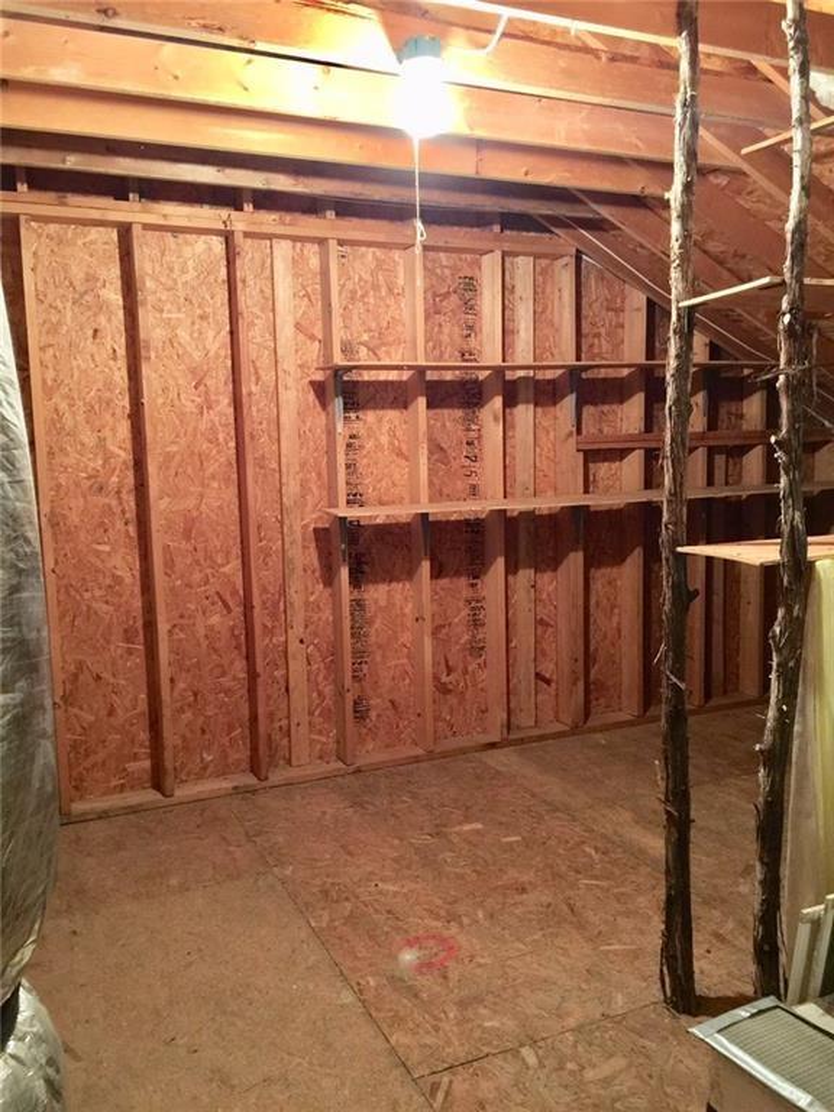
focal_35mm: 29
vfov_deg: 61.7
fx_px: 932
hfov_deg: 48.2
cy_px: 556
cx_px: 417
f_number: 2.2
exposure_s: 1/4
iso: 80
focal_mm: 4.15
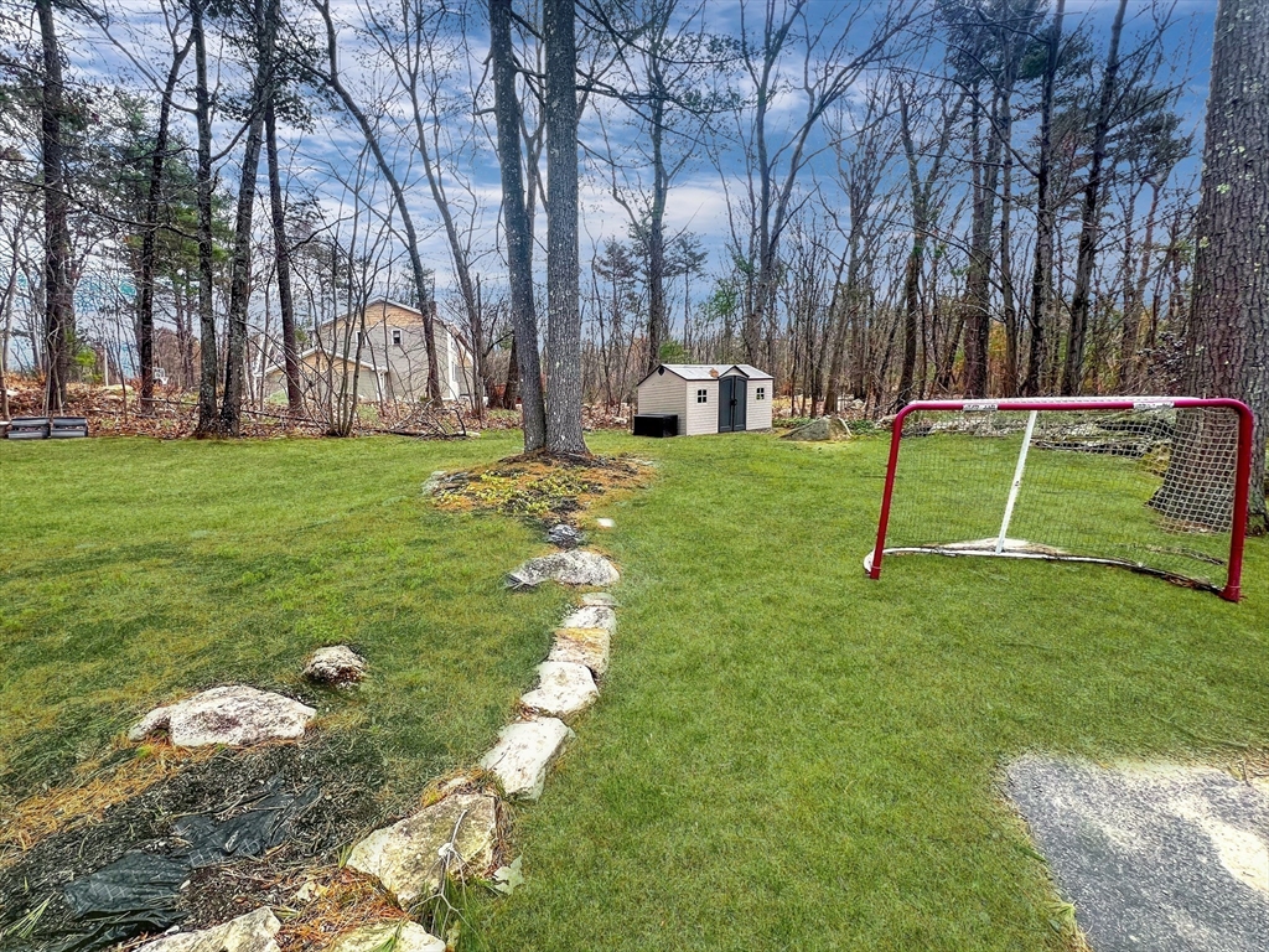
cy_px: 476
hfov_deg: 106.2
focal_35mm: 13
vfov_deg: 89.9
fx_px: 477
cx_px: 634
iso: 32
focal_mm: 1.57
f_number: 1.8
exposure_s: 1/350
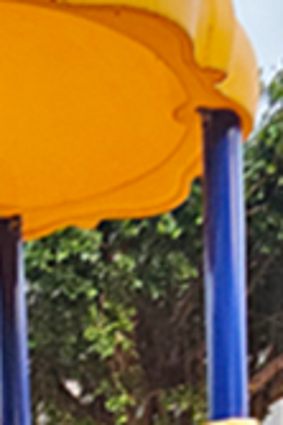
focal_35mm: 83
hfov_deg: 16.4
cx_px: 99
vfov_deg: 20.5
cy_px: 659
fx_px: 981
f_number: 2.2
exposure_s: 1/60
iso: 125
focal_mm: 2.2
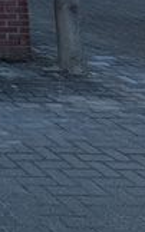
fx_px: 595
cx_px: -322
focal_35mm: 94
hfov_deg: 9.7
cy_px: -173
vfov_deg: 18.0
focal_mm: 1.83
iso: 37
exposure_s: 1/3559
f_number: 2.2
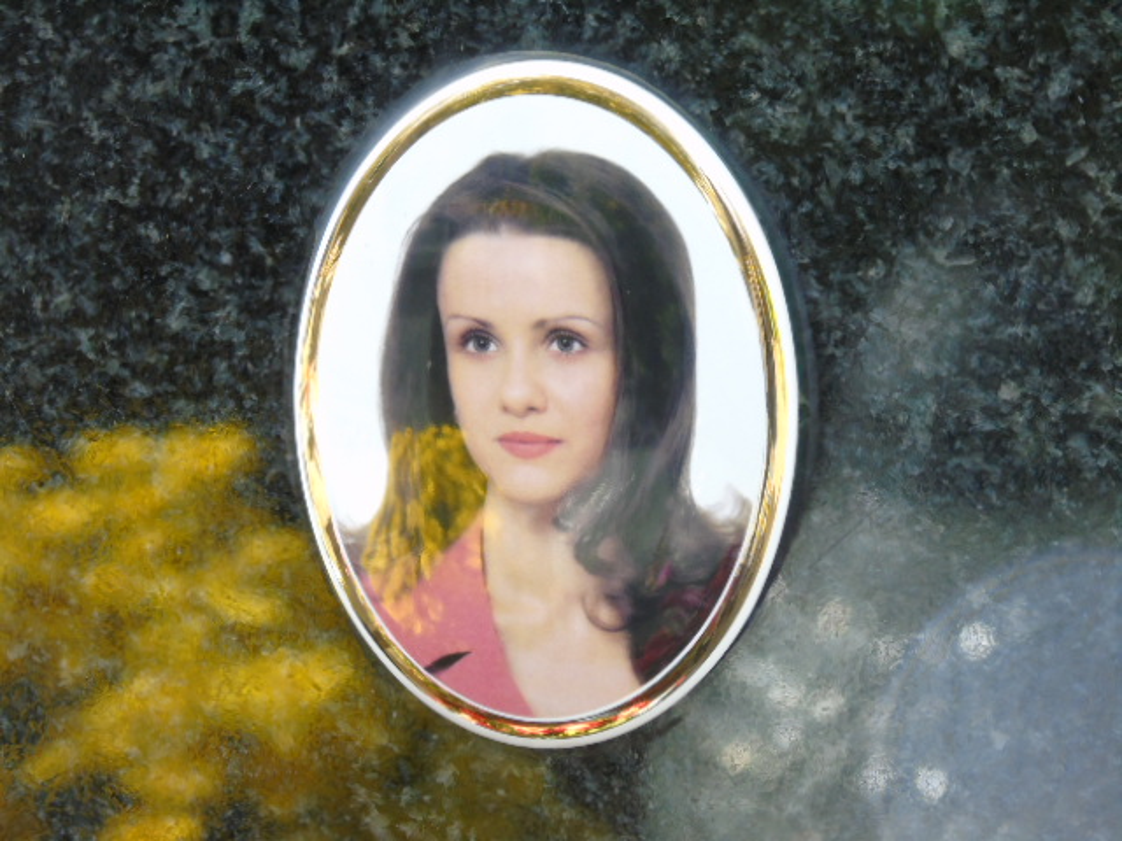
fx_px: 10275
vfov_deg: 4.7
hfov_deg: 6.3
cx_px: 561
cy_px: 420
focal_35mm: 317
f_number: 5.1
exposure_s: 1/125
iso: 320
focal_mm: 57
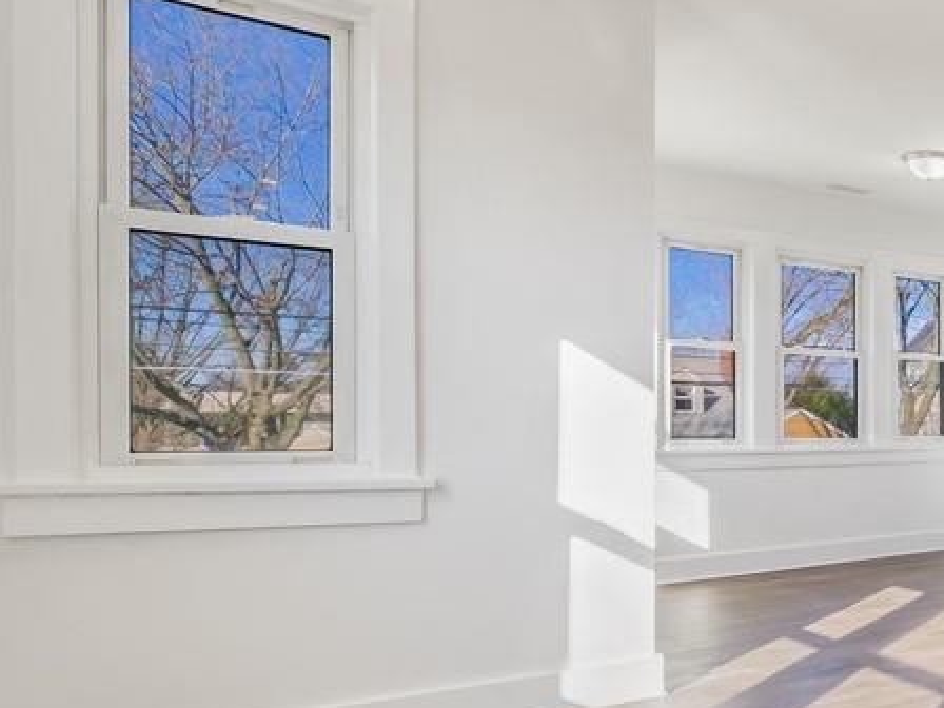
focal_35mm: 32
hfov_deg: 43.5
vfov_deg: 43.7
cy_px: 451
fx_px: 873
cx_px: 1045
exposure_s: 1/50
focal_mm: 7
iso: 800
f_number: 8
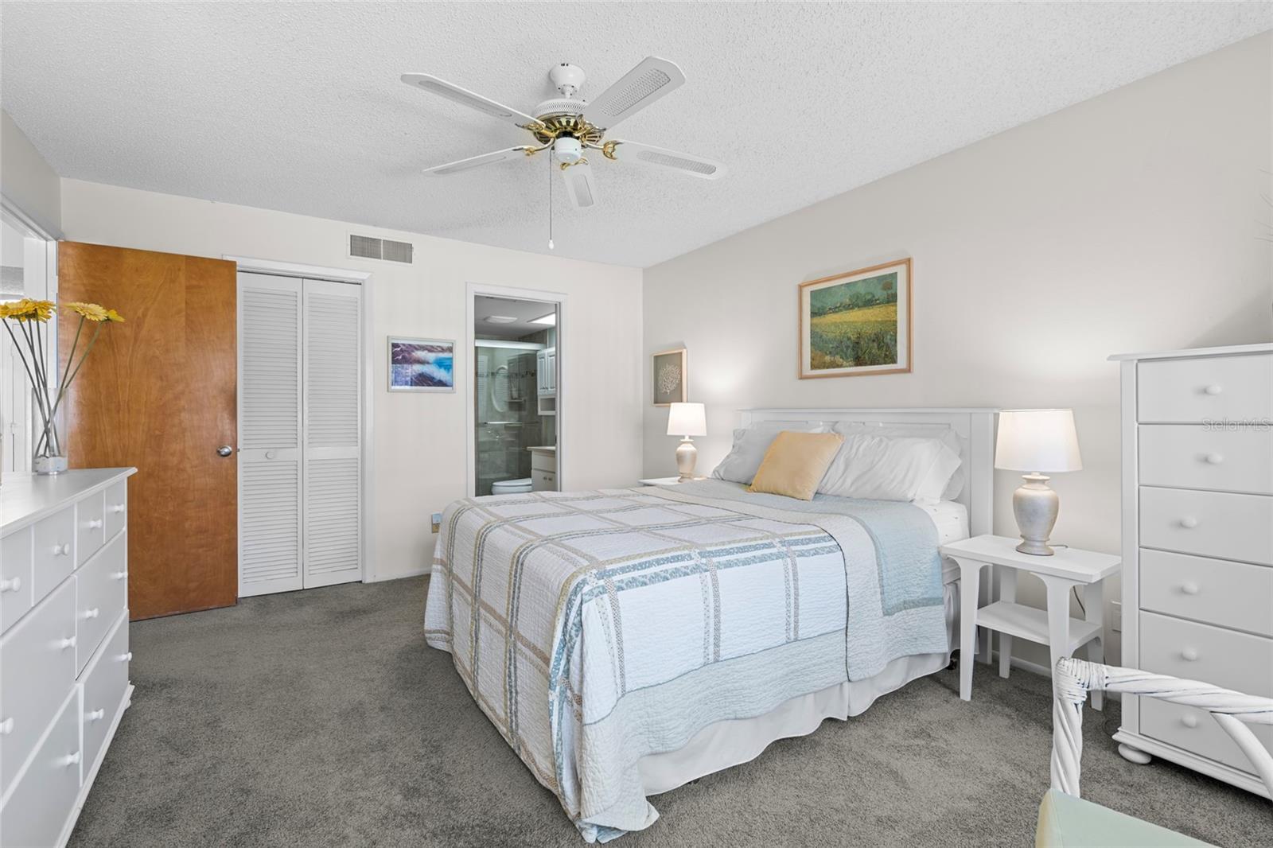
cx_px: 636
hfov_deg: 96.7
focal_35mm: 16
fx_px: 566
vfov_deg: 73.7
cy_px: 424
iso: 250
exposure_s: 2
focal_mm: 16
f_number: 9
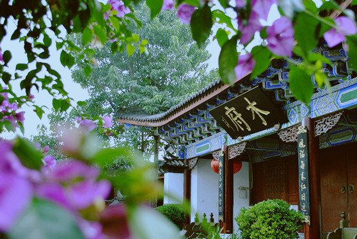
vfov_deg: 31.2
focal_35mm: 43
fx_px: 427
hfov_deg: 45.4
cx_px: 193
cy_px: 141
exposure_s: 1/30
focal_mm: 20
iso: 160
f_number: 3.8
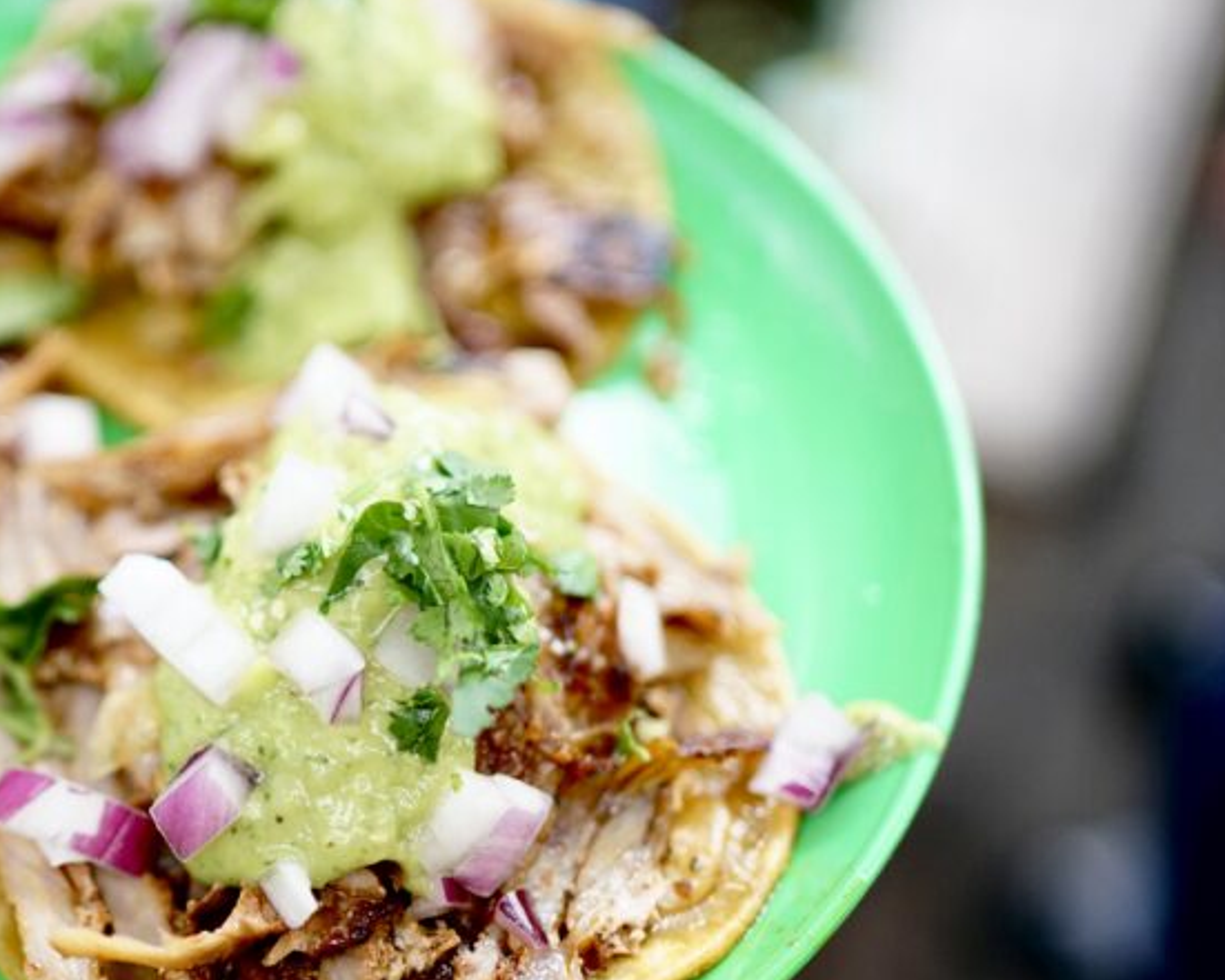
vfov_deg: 25.0
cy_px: 570
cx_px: 205
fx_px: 2212
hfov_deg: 30.0
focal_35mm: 61
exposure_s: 1/1600
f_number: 1.8
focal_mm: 35
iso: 1000
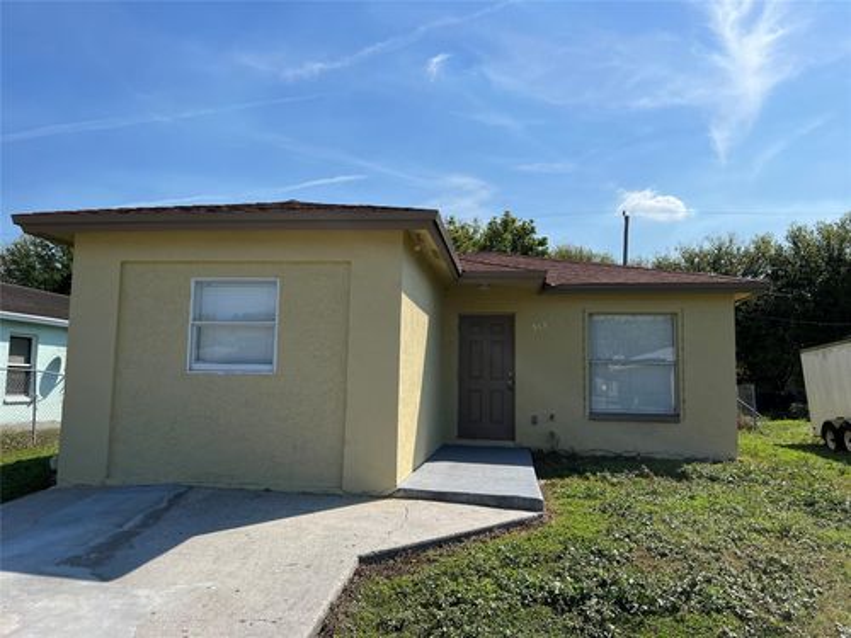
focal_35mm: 26
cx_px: 426
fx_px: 639
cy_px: 319
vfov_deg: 53.1
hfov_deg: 67.3
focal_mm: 5.7
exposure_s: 1/6993
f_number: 1.5
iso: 50
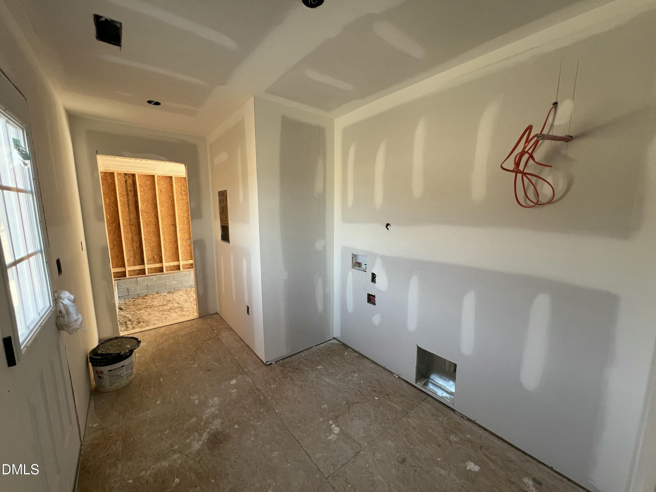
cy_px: 246
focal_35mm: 13
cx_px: 328
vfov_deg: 89.9
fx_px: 246
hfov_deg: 106.2
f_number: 1.8
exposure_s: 1/99
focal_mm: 1.57
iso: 64
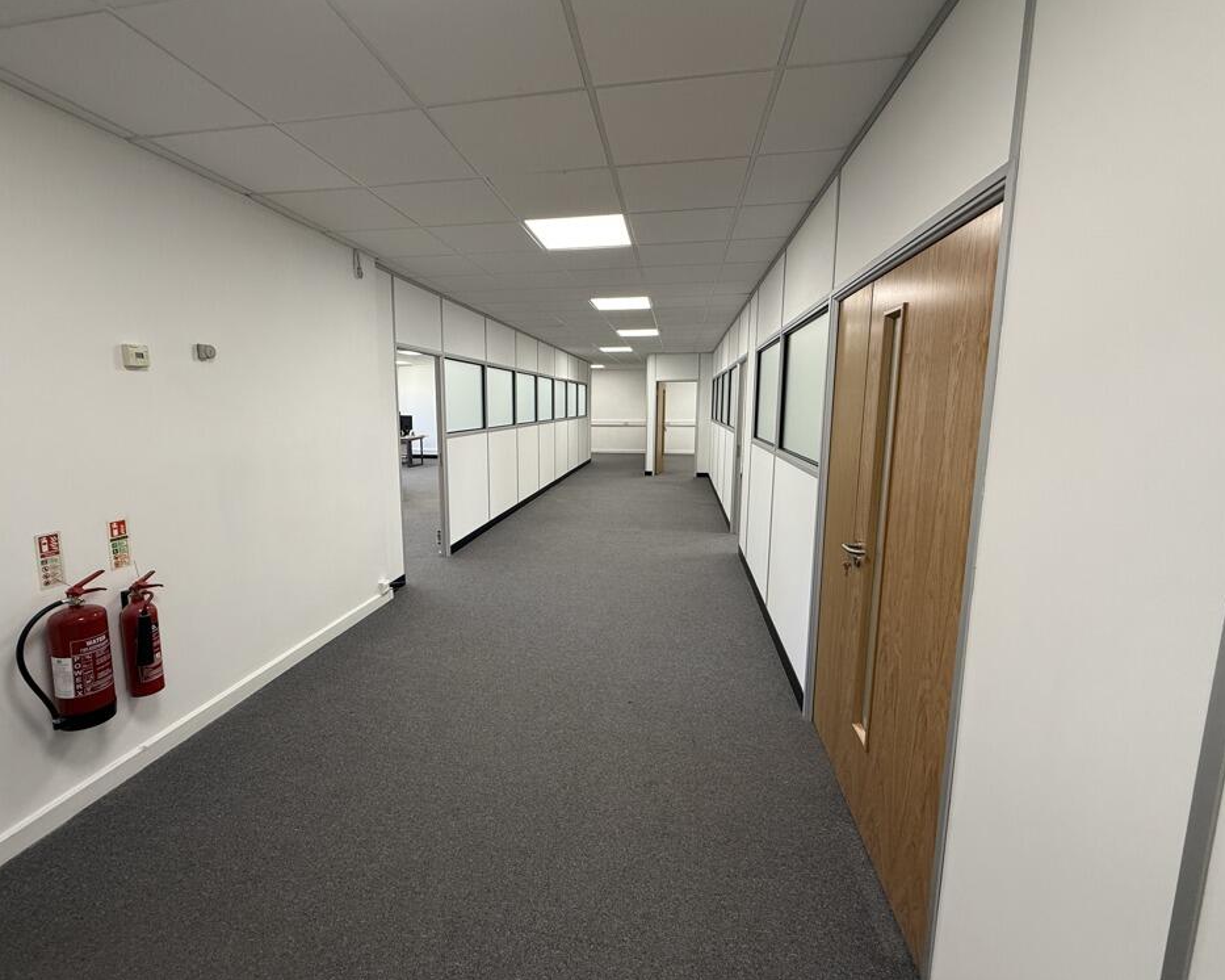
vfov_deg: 84.0
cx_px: 578
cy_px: 479
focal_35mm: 15
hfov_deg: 96.7
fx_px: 544
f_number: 2.2
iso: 125
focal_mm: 2.22
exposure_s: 1/100
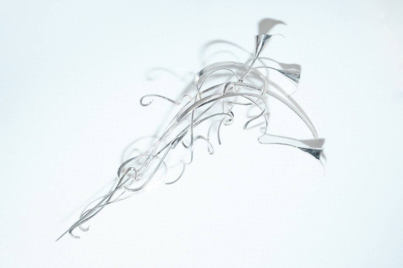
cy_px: 134
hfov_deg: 39.6
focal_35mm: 50
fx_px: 560
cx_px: 202
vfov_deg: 27.0
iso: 250
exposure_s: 1/250
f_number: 11
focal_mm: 33
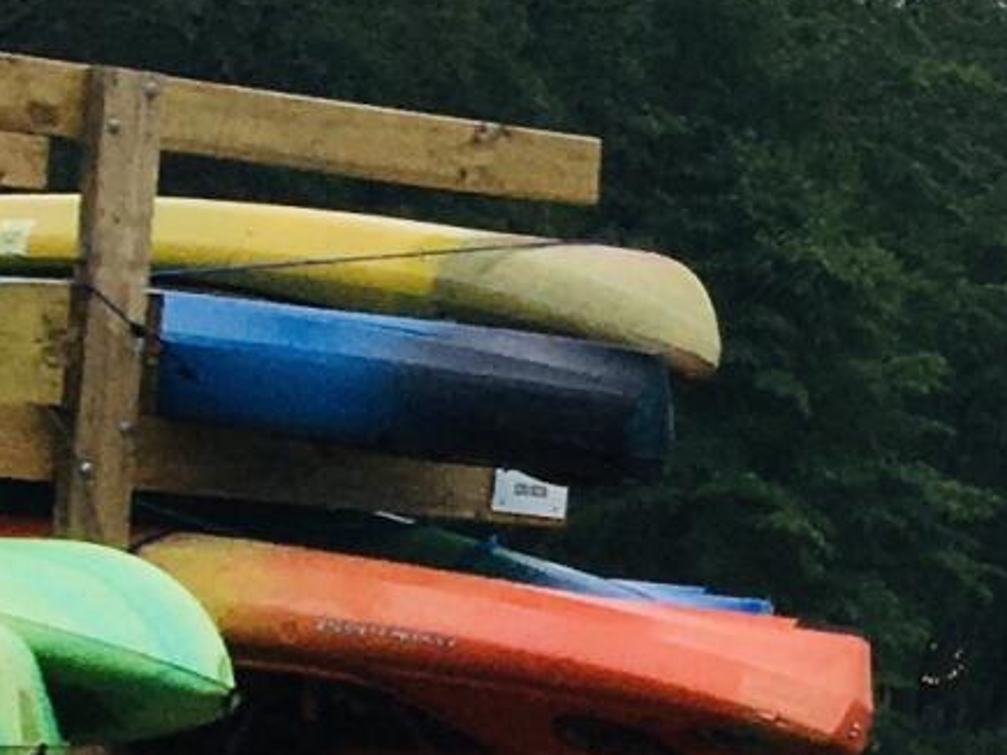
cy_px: 294
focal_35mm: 200
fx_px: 5817
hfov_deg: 8.1
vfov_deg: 7.4
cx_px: 3280
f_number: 2.2
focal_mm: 4.15
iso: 25
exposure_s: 1/620
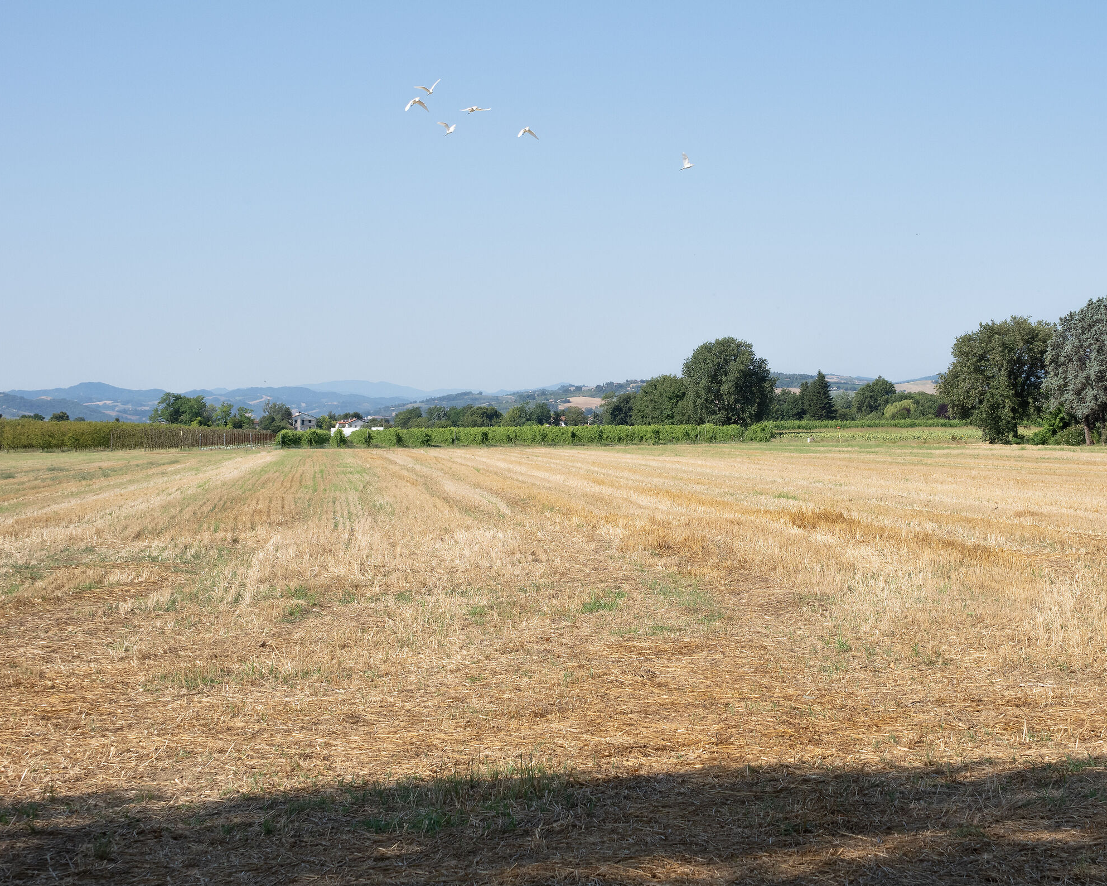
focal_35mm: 59
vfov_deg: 25.8
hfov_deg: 31.9
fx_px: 1933
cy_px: 395
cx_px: 661
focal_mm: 25
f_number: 6.3
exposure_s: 1/640
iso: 200
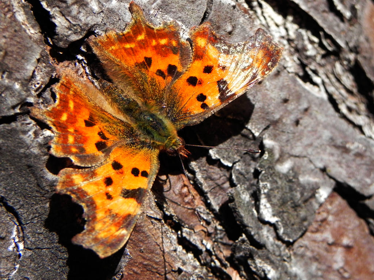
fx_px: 1134
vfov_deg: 14.1
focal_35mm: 105
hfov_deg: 18.7
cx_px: 187
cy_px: 140
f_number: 4.5
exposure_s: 1/552
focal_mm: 18.8
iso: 160
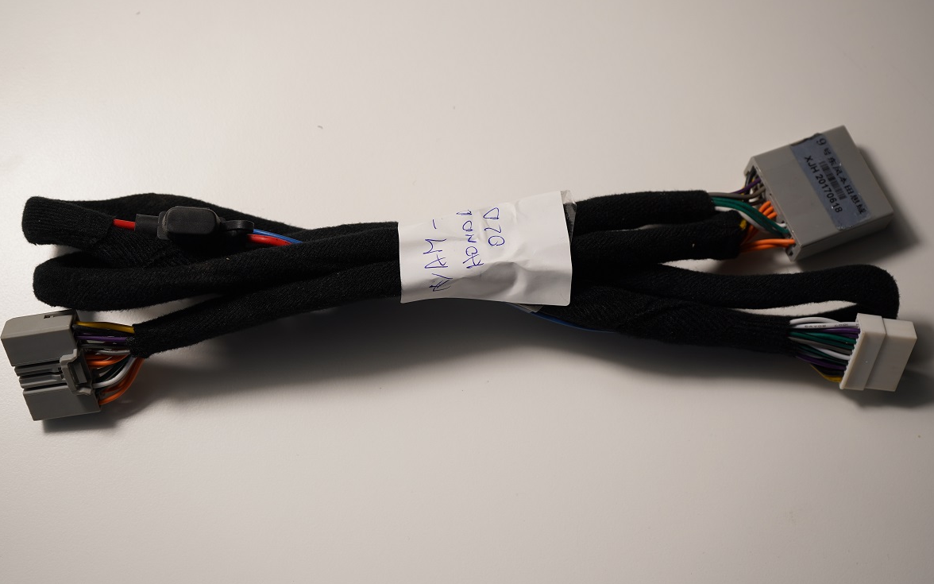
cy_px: 301
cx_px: 474
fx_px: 1324
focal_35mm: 52
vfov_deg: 24.9
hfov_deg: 38.9
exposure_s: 1/80
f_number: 5.6
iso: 160
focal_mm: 50
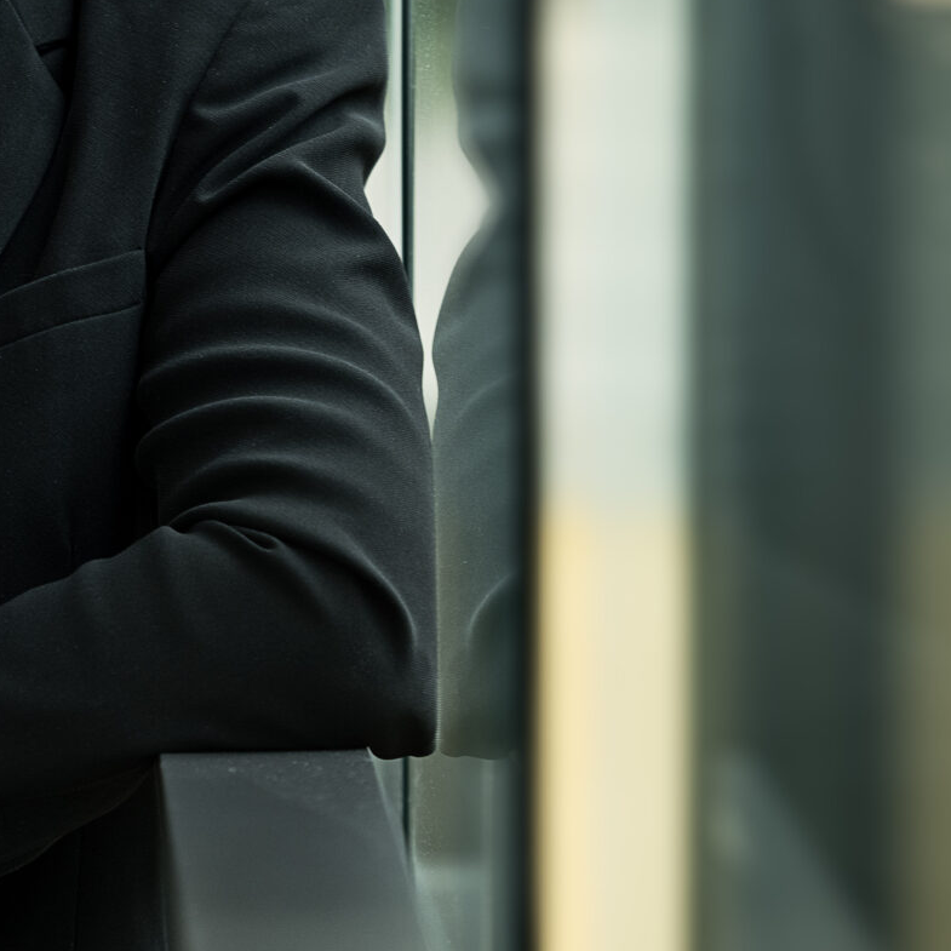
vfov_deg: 4.5
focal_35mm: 388
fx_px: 12060
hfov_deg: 4.5
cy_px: 242
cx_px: -451
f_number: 4.5
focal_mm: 140
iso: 160
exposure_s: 1/60
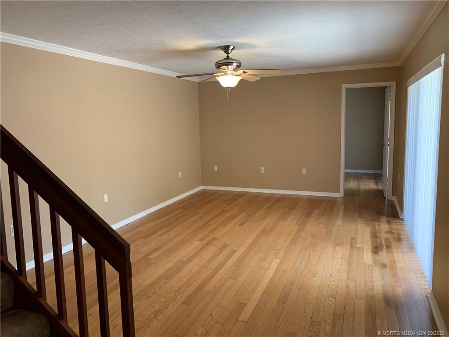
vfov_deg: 53.1
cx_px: 224
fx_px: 337
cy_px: 168
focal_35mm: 26
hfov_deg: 67.3
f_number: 1.8
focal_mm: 4.25
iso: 125
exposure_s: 1/60
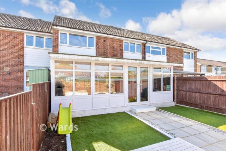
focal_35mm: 15
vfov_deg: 77.4
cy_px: 76
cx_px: 113
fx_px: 94
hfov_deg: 100.4
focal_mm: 10
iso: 160
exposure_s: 1/80
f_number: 8
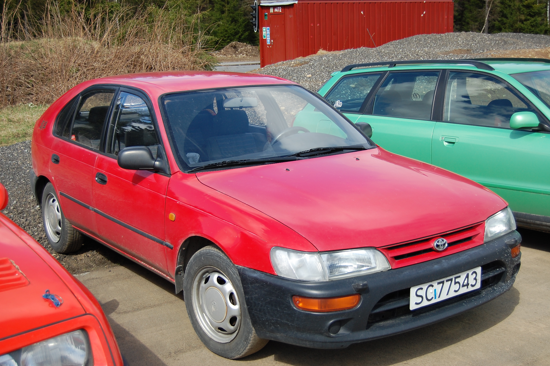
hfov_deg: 42.4
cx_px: 275
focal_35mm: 46
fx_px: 710
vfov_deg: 28.9
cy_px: 183
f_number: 4.5
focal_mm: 31
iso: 250
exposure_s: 1/1000
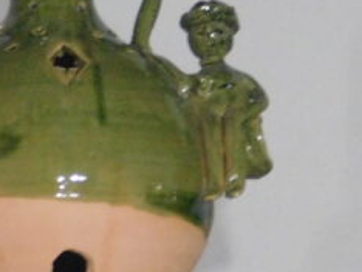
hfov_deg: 5.6
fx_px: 3664
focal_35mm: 350
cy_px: 105
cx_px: 15
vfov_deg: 4.3
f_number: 4.4
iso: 500
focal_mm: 14.2
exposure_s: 1/8
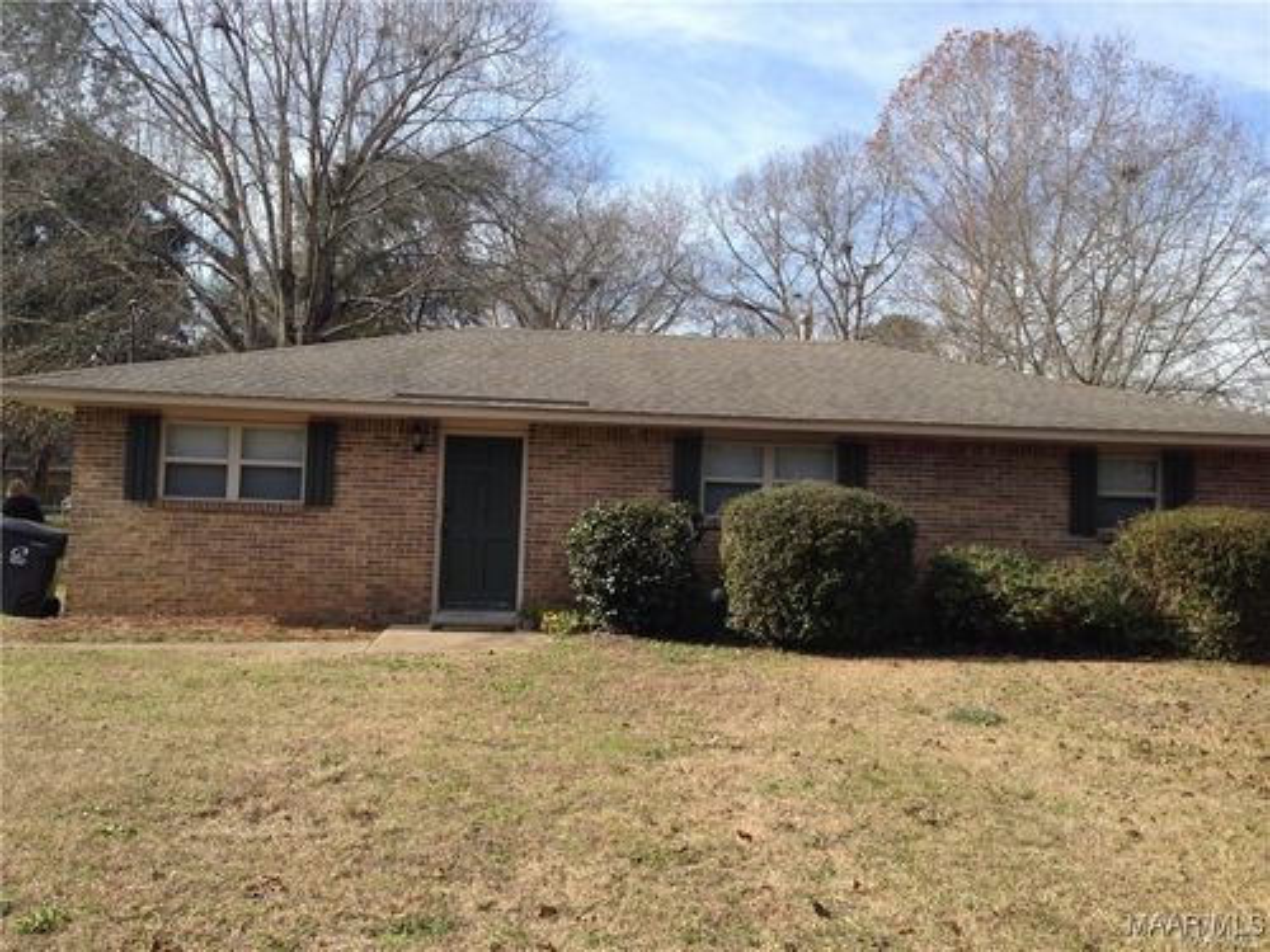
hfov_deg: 55.4
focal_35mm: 33
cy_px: 476
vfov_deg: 42.9
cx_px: 635
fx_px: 1211
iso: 50
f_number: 2.4
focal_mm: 4.12
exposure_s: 1/834
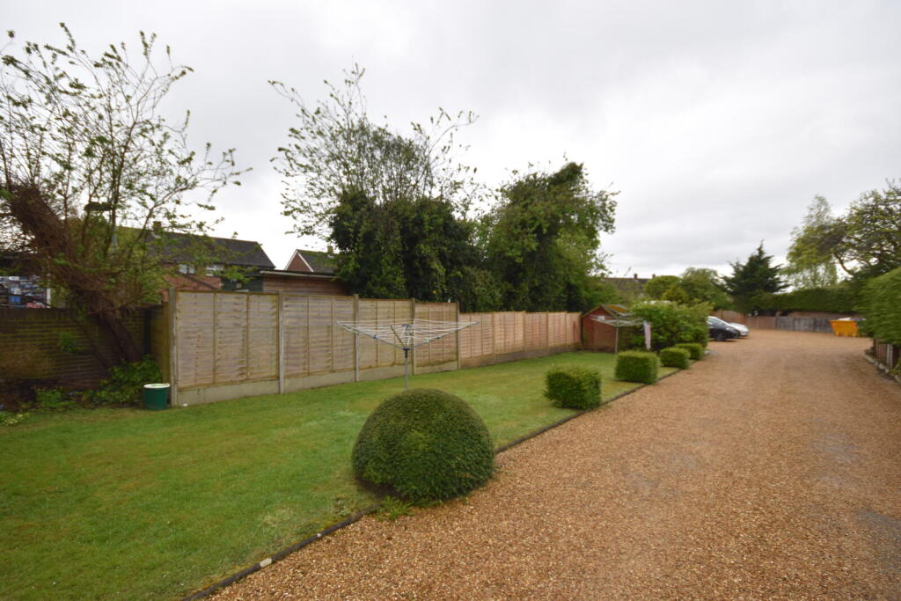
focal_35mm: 15
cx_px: 450
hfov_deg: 100.4
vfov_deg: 77.3
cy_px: 300
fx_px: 375
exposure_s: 1/200
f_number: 6.3
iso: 100
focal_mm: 10
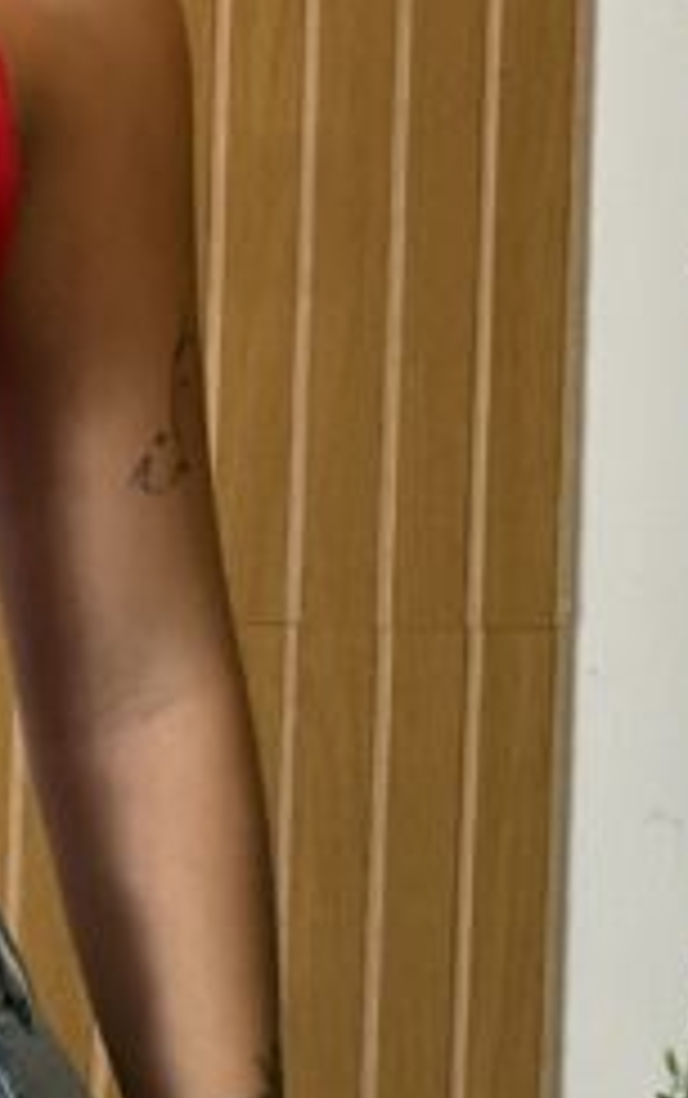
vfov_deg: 6.7
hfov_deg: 4.2
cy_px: 218
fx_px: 9338
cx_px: -409
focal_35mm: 312
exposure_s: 1/120
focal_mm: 9
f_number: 2.8
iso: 125
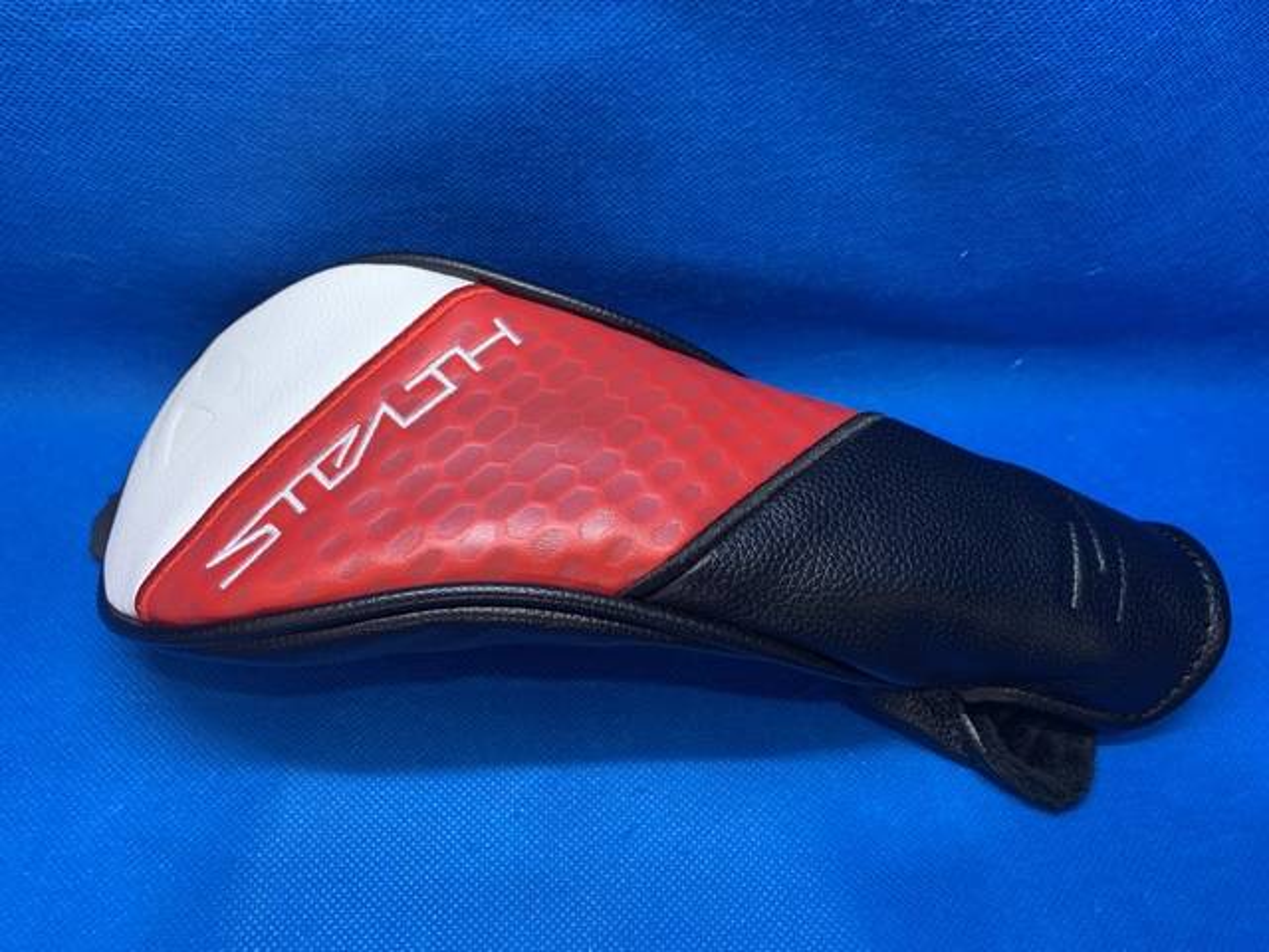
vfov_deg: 53.1
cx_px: 634
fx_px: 953
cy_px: 476
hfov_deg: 67.3
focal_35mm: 26
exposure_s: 1/60
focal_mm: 4.25
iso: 160
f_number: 1.8
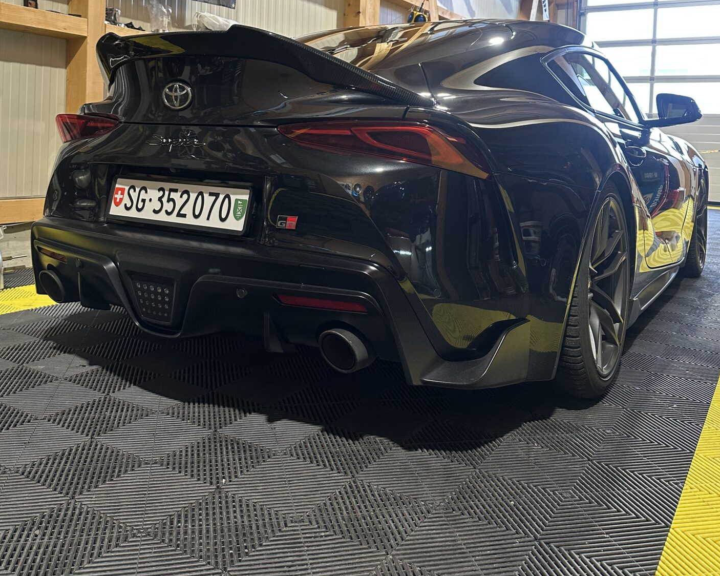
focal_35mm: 32
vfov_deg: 44.4
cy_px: 152
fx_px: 682
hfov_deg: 55.7
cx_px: 360
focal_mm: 6.86
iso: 200
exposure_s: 1/50
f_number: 1.78
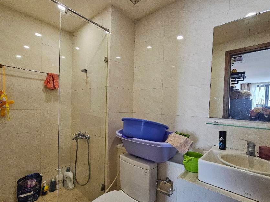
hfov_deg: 94.5
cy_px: 113
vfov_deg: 77.8
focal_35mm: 16
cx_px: 134
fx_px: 125
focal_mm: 2.2
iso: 500
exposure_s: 1/70.8
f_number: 2.2
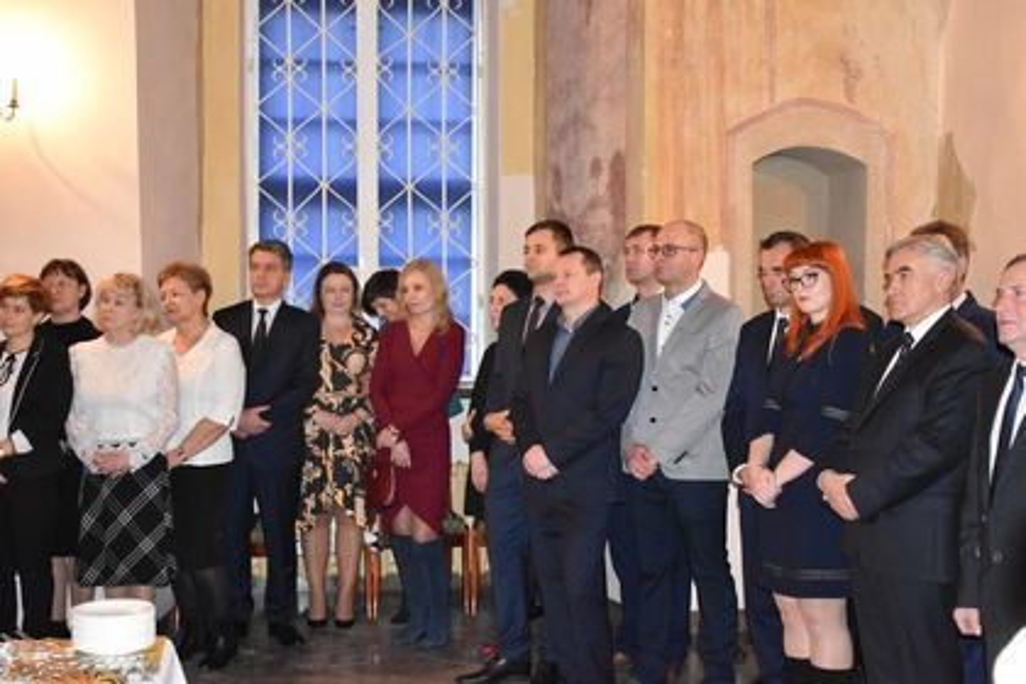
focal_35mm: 51
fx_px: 1453
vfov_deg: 26.5
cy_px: 342
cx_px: 513
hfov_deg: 38.9
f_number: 4.5
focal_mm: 34
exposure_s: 1/60
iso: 4500
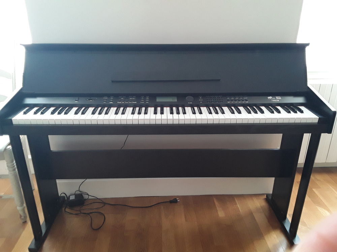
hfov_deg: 65.3
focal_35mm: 27
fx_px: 263
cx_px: 168
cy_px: 126
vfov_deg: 51.4
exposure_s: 1/17
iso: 160
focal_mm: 2.91
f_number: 1.9
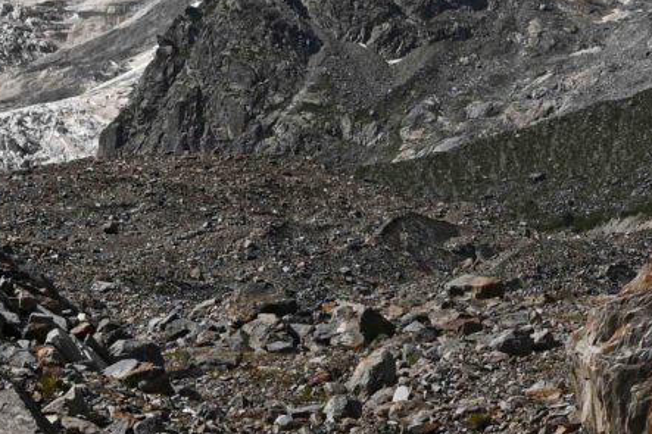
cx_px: 378
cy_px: -173
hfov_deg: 14.3
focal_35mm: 143
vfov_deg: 9.4
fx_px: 2589
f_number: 11
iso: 200
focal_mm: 33
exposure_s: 1/640
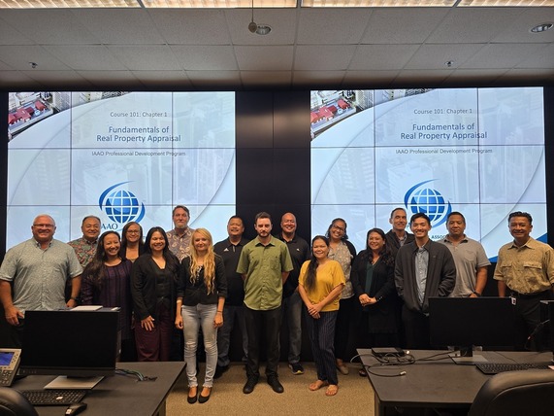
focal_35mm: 23
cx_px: 277
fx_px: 368
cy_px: 208
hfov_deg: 73.9
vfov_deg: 58.9
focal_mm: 6.3
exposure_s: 1/120
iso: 80
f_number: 1.7
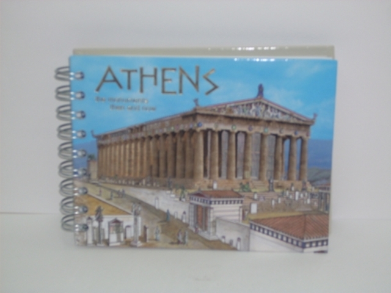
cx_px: 196
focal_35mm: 113
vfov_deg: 13.1
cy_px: 146
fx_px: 1276
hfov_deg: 17.4
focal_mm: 18.6
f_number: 5.2
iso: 64
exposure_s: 1/30
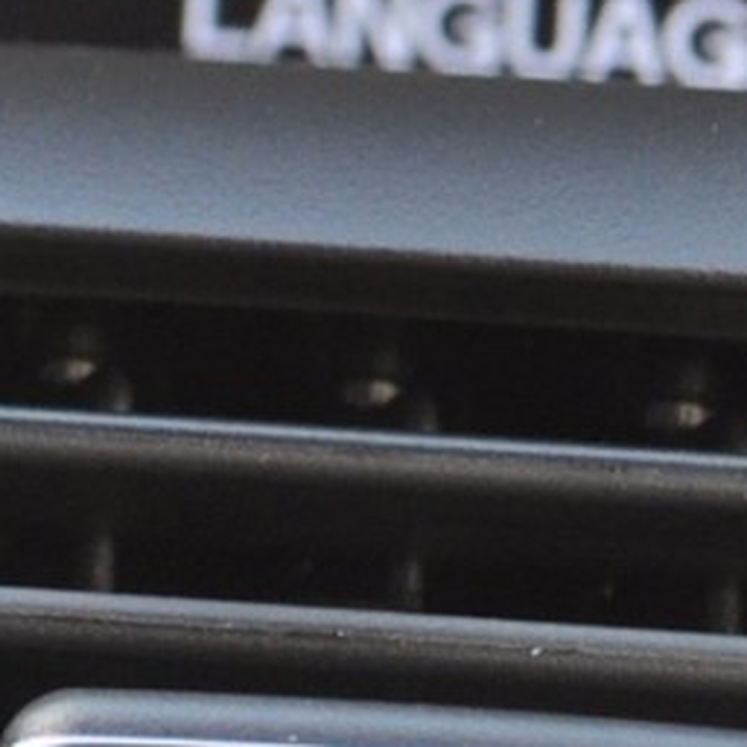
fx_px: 9717
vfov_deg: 4.4
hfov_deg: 4.4
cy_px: -419
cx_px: -651
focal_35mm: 398
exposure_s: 1/125
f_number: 5.6
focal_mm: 32
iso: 400
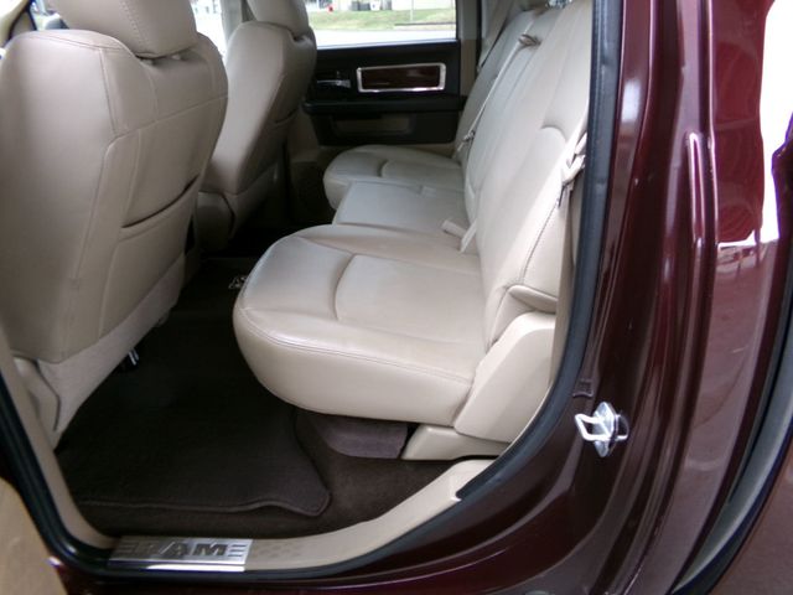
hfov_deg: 71.6
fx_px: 550
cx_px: 396
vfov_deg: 56.8
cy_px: 298
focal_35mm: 24
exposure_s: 1/17
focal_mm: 4.3
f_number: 3.7
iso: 200
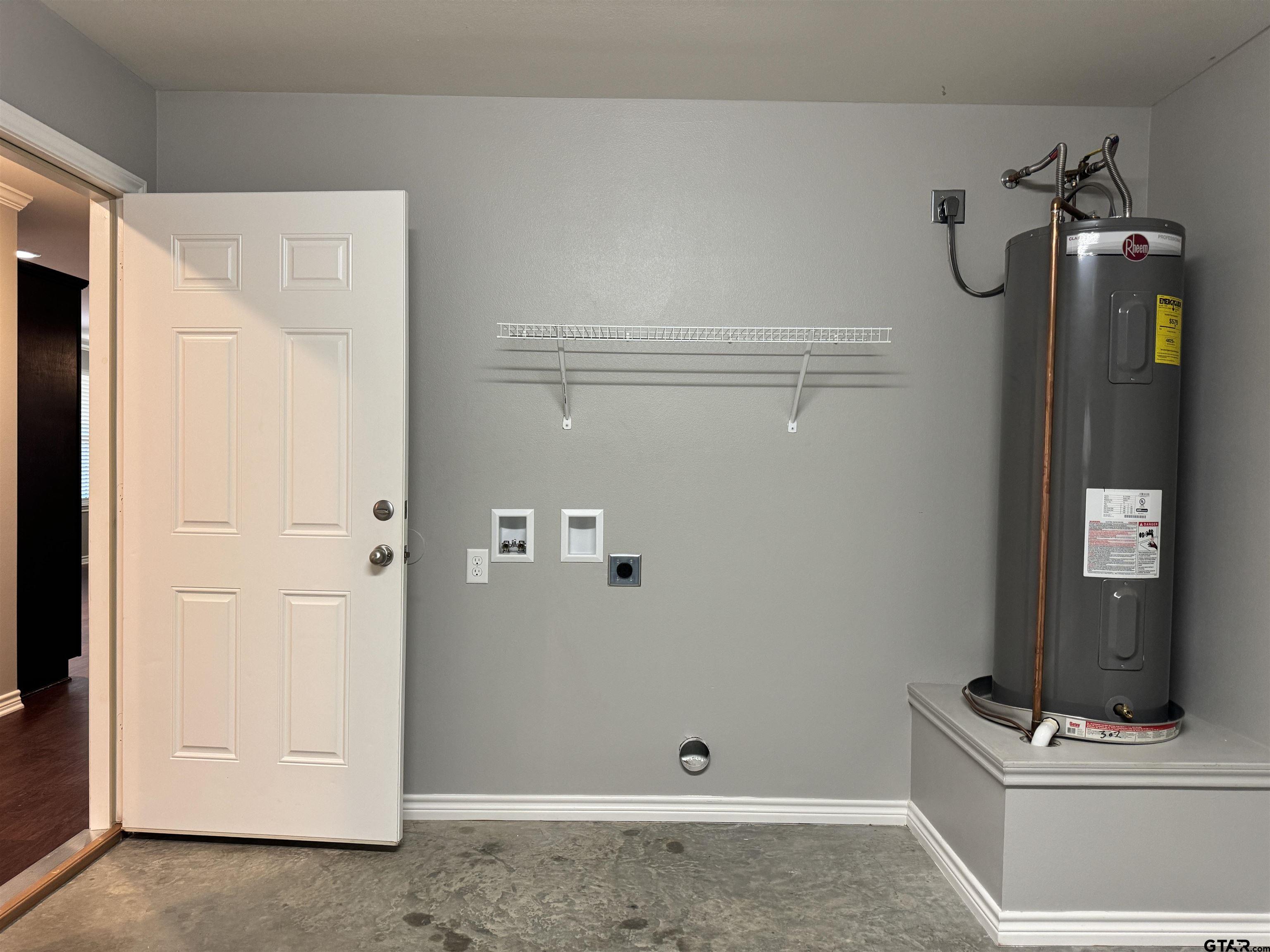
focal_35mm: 24
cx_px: 635
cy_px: 476
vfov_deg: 56.8
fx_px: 881
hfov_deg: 71.6
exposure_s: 1/60
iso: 250
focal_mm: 6.76
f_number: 1.78
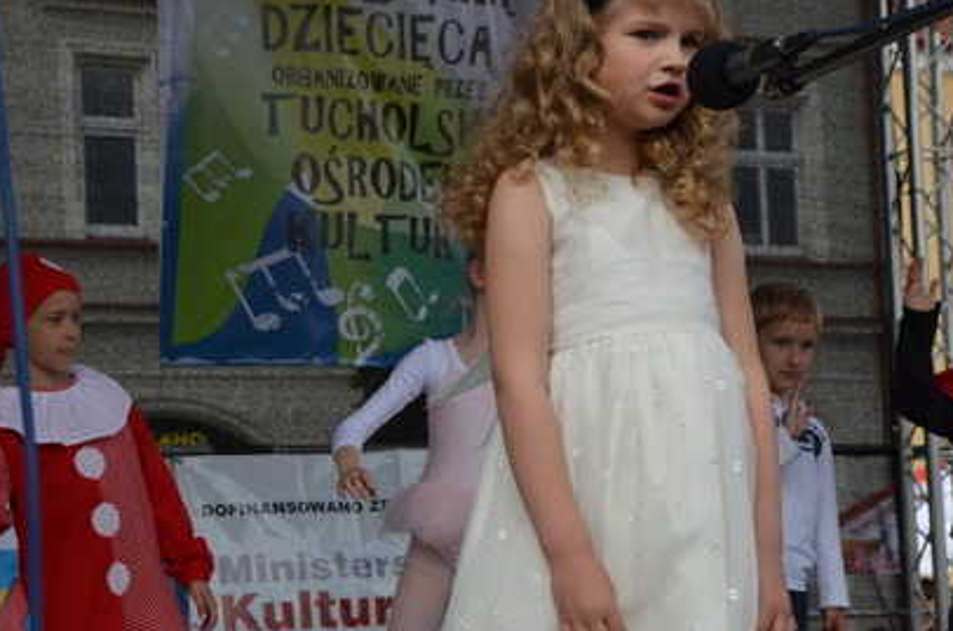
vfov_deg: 14.8
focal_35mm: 92
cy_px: 396
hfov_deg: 22.2
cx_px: 467
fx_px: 2427
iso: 800
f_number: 6.3
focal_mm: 35
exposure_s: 1/2500
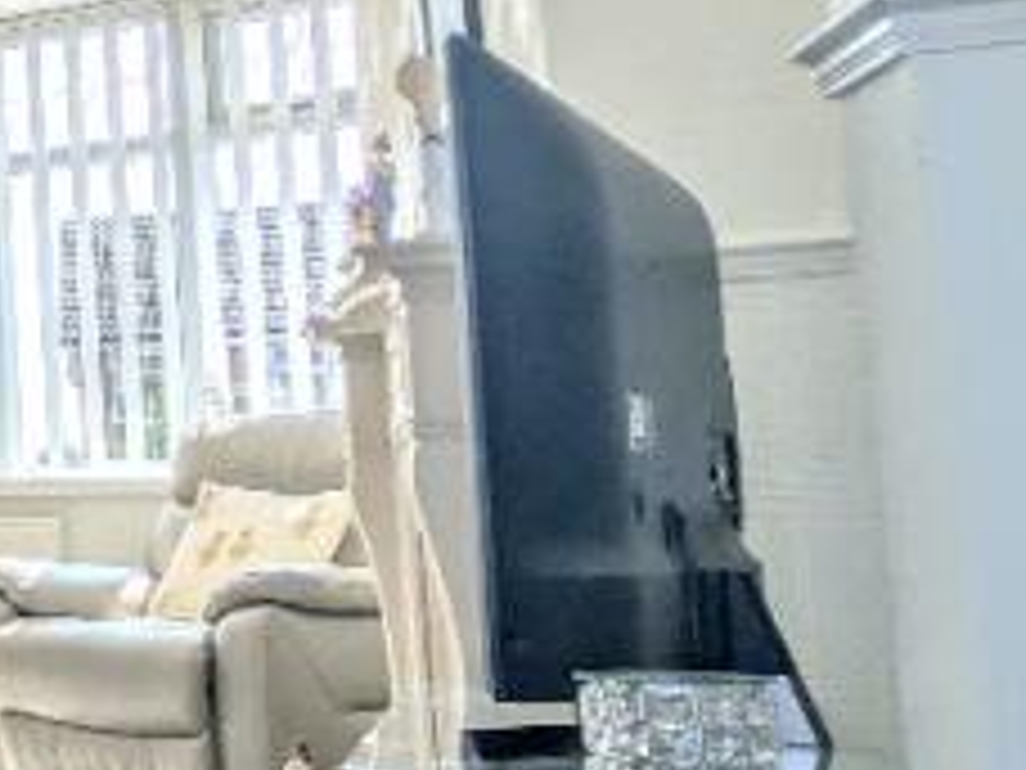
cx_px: -738
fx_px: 1601
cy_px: 322
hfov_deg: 23.0
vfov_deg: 27.0
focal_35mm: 54
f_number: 1.7
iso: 53
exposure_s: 1/1101
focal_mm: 2.02
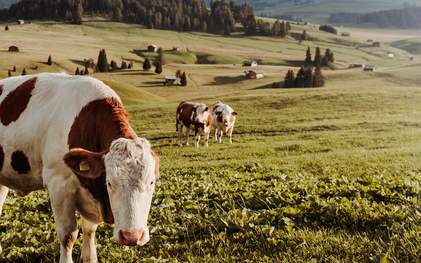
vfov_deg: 21.3
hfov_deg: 33.7
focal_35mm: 60
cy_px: 45
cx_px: 134
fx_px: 688
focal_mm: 24
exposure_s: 1/2000
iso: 200
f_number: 3.2
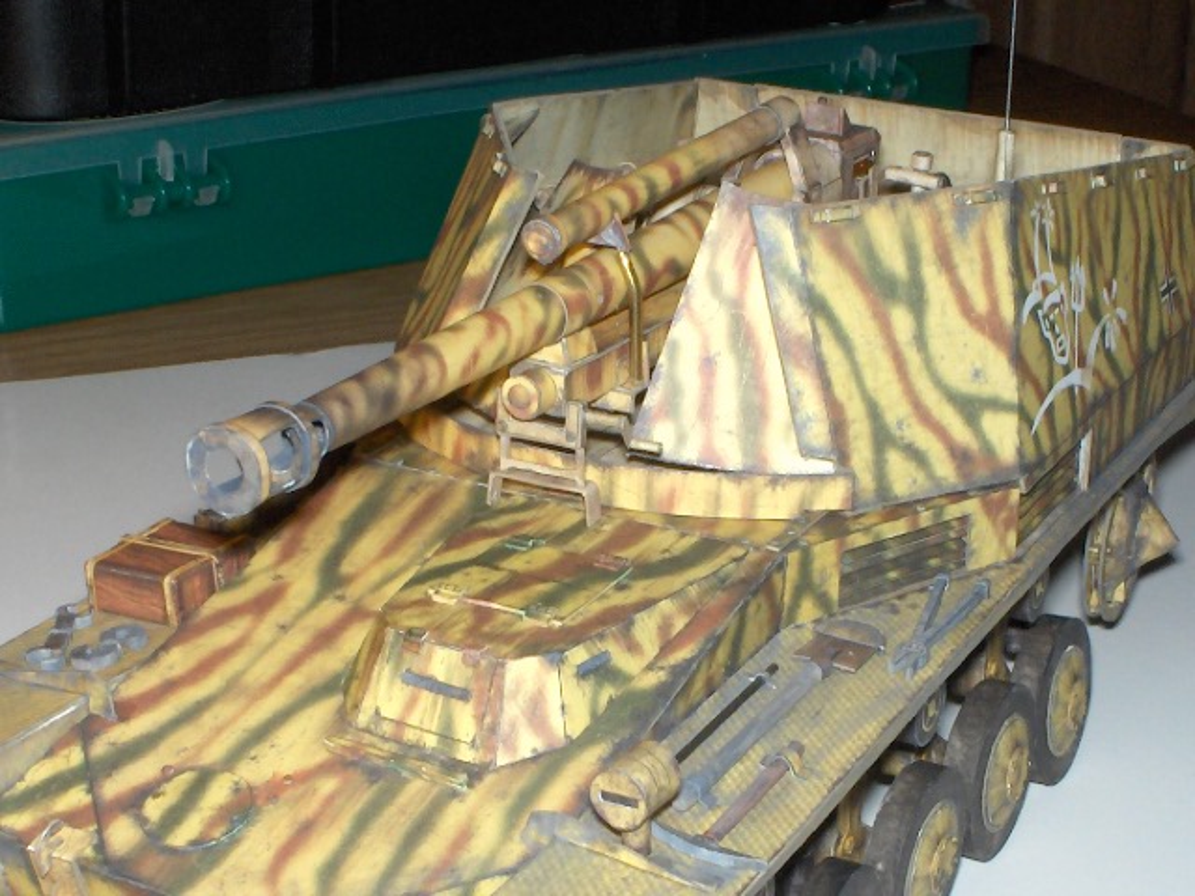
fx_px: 1277
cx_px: 598
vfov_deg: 38.7
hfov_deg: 50.1
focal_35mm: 37
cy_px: 448
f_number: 6.5
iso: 100
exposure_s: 1/60
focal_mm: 6.11
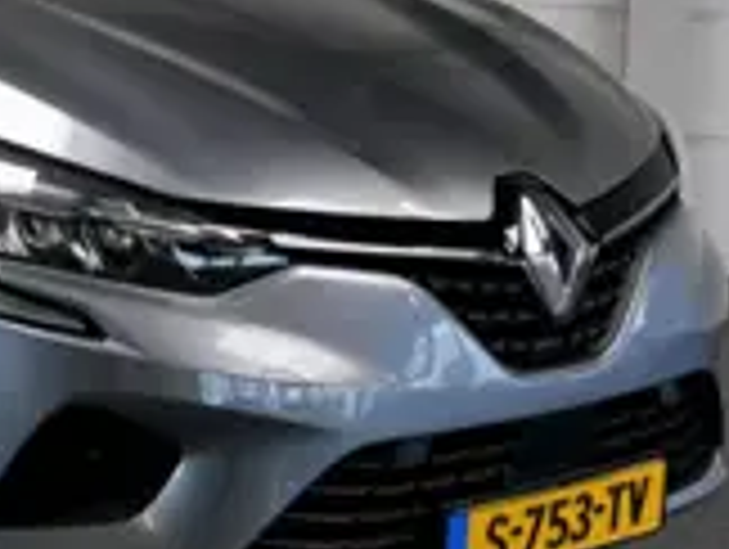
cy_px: 32
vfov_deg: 10.4
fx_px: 2995
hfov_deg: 13.4
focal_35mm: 142
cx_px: -180
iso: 800
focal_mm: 24
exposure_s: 1/60
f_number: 4.1
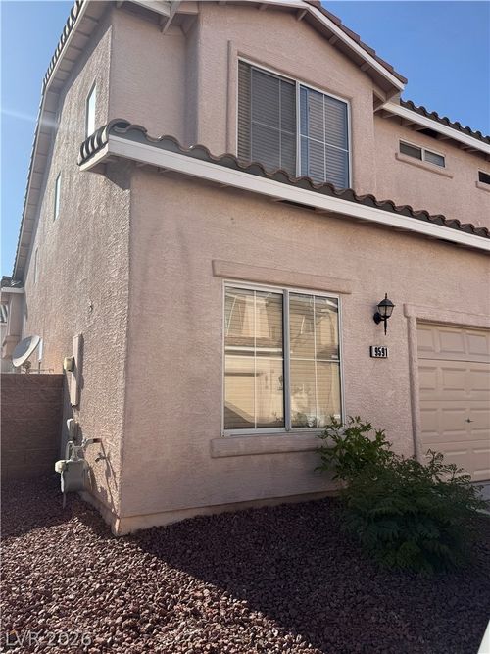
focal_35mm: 24
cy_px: 327
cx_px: 245
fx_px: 453
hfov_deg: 56.8
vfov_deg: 71.6
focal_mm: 6.76
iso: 80
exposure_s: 1/3584
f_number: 1.78
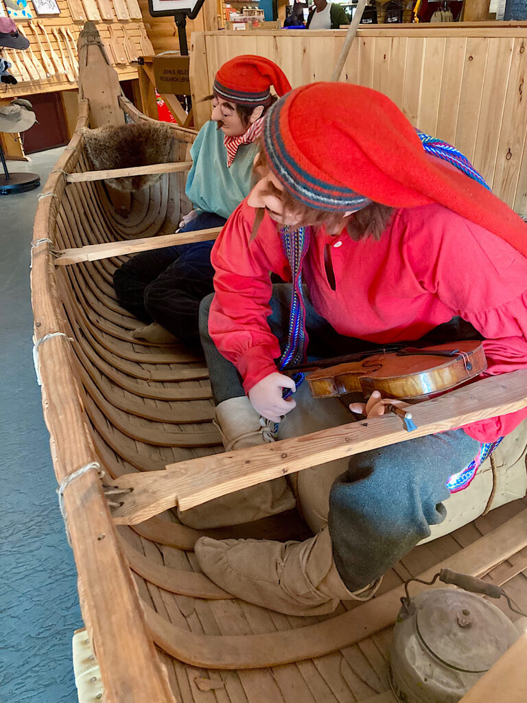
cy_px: 352
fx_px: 568
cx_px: 264
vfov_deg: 63.4
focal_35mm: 28
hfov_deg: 49.7
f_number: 1.8
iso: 500
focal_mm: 3.99
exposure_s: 1/30
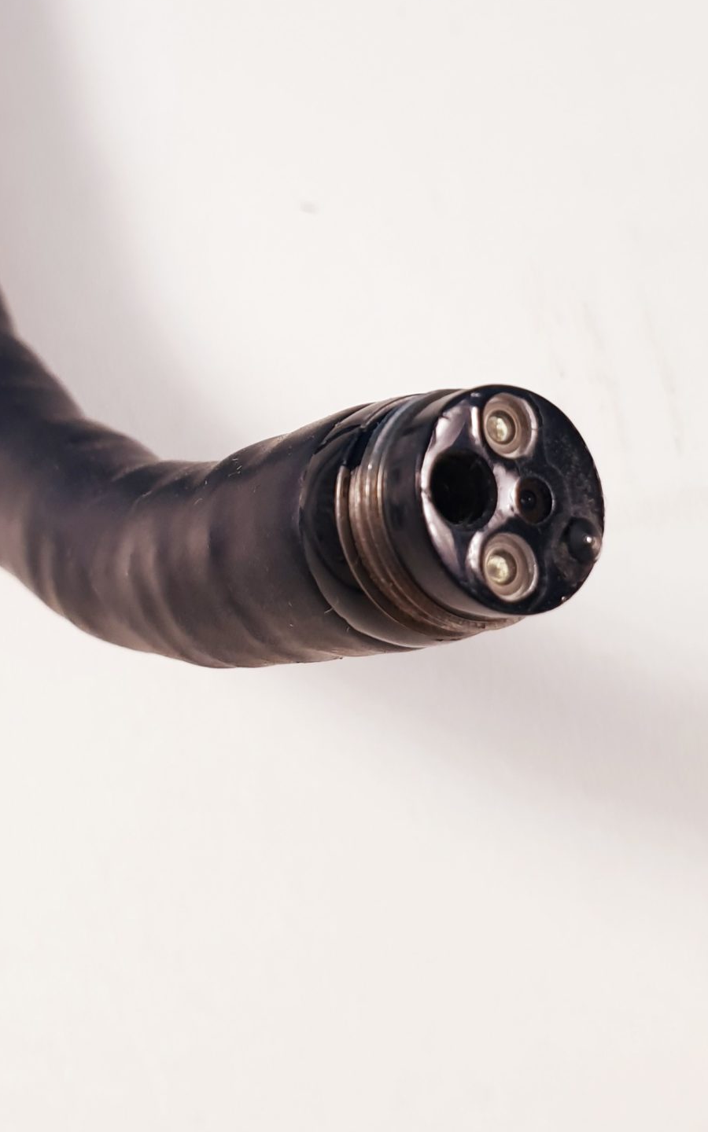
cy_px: 340
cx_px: 286
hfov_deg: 26.3
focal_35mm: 49
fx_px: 1513
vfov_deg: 40.3
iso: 80
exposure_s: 1/50
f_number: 2.4
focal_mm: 4.3
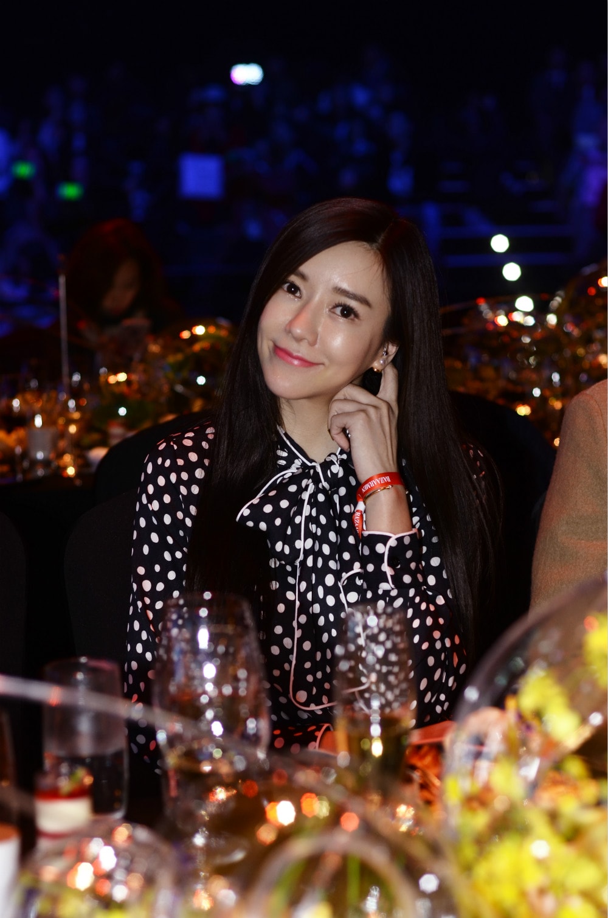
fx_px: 1908
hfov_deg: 18.1
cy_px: 459
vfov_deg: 27.0
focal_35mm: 75
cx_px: 304
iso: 400
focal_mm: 50
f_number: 2.8
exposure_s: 1/250
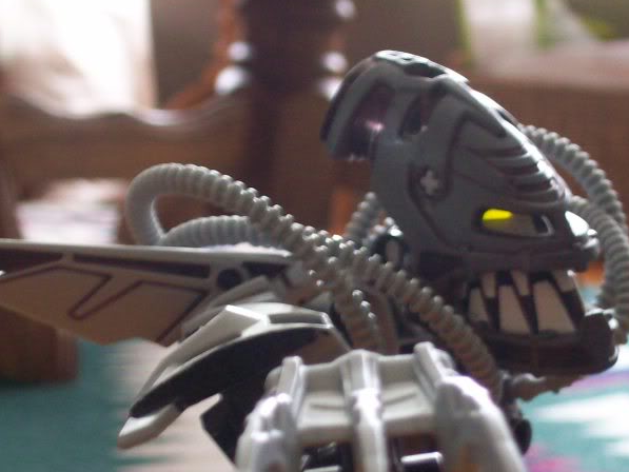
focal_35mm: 120
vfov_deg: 12.3
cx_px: 336
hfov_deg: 16.4
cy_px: 329
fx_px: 2181
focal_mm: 11.6
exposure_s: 1/11.8
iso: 160
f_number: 3.8
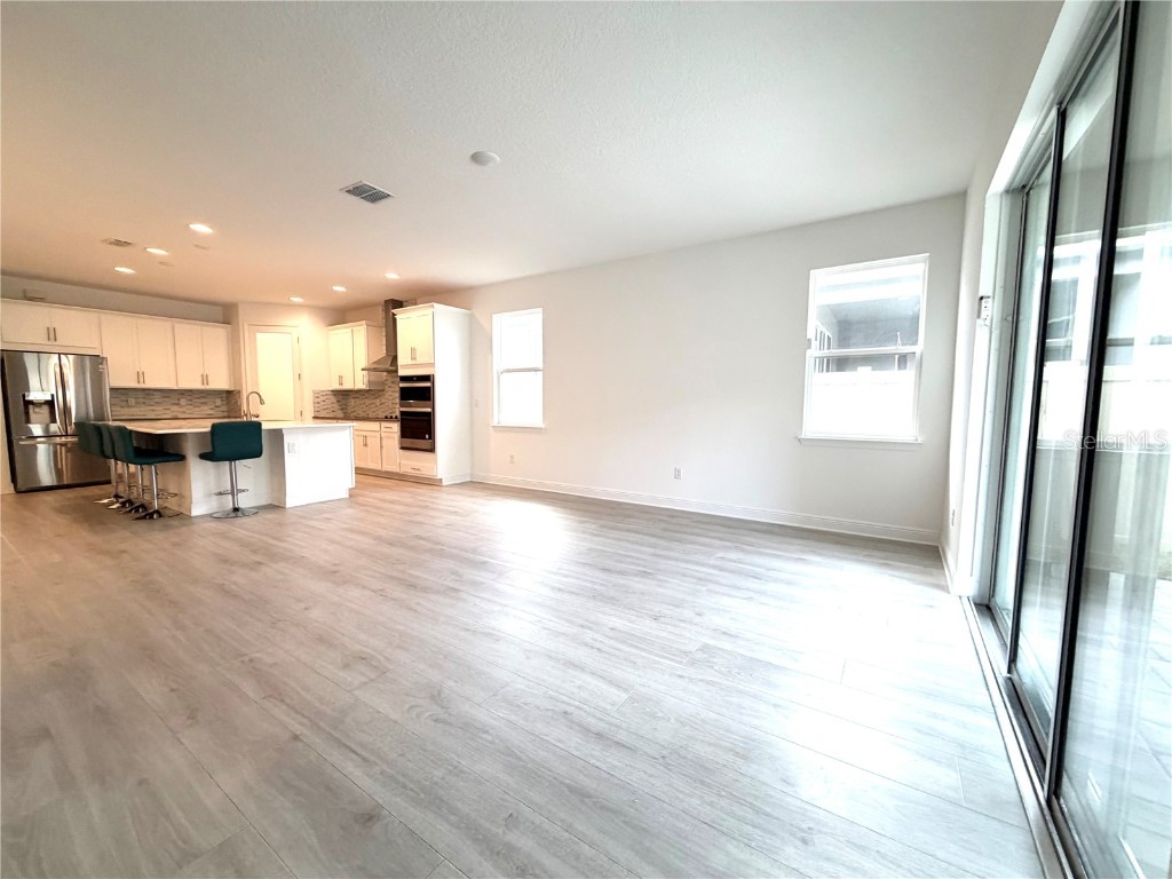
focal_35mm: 14
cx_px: 586
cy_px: 440
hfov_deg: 102.1
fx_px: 474
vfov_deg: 85.7
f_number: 2.2
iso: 250
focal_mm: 2.22
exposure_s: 1/120
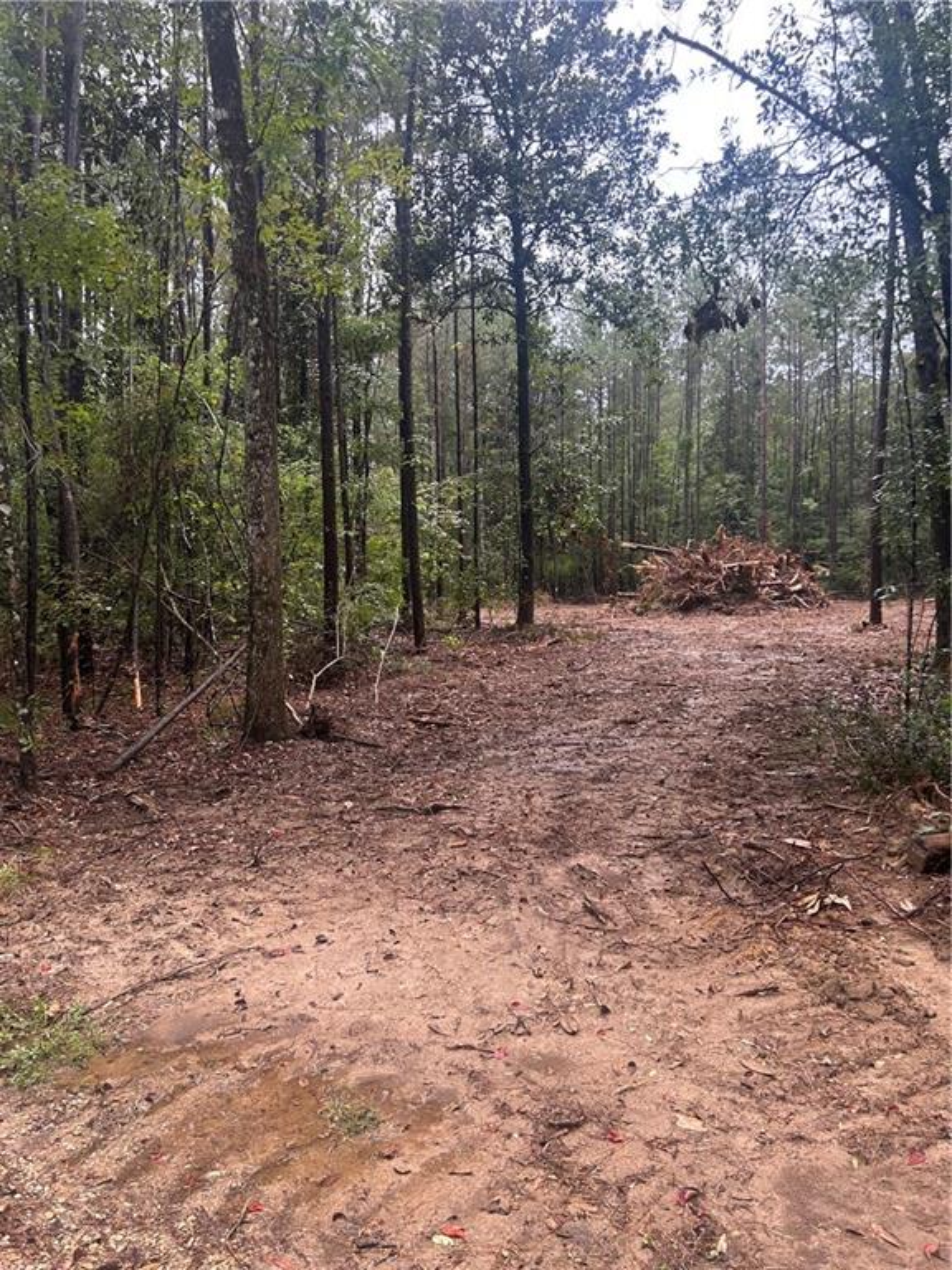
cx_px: 476
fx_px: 953
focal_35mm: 26
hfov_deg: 53.1
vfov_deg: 67.3
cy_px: 635
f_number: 1.5
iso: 40
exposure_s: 1/276
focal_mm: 5.7
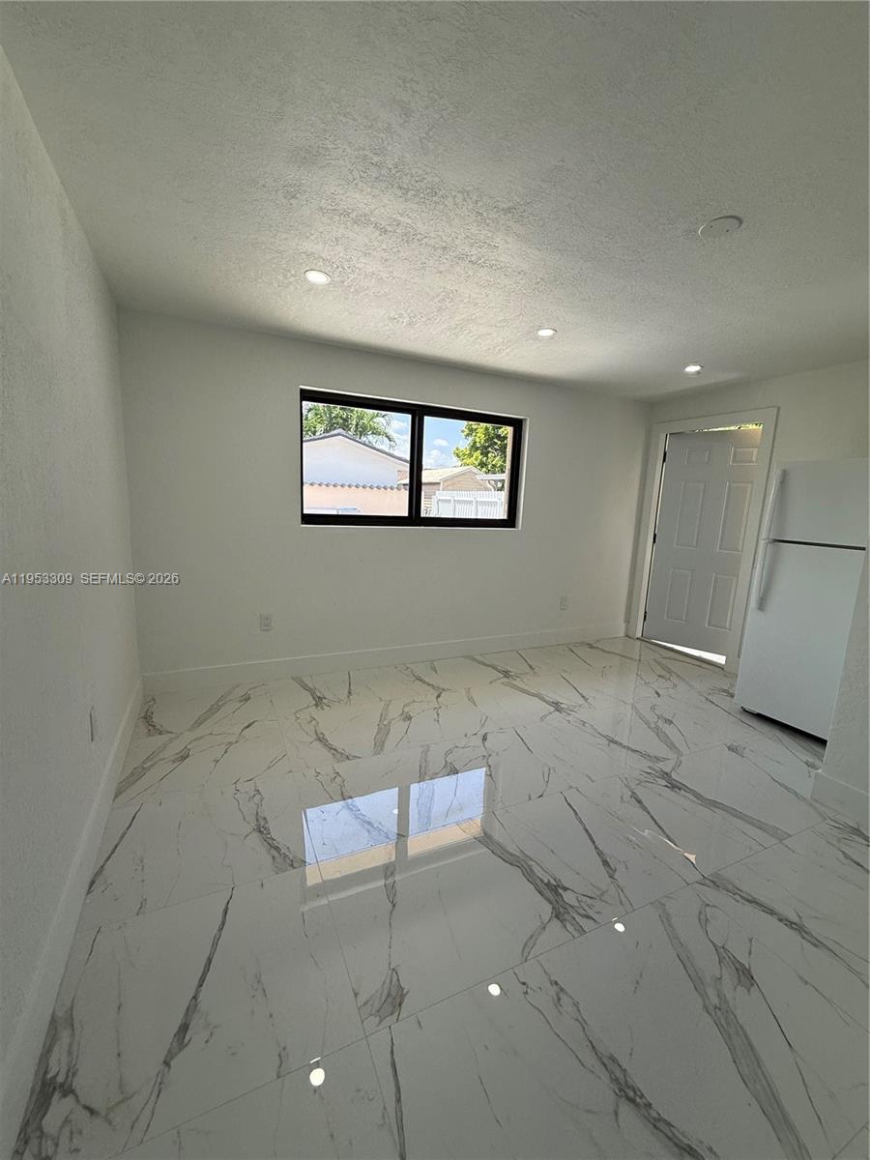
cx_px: 435
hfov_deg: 85.7
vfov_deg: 102.1
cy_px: 580
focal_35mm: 14
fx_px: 469
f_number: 2.2
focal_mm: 2.22
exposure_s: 1/336
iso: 64
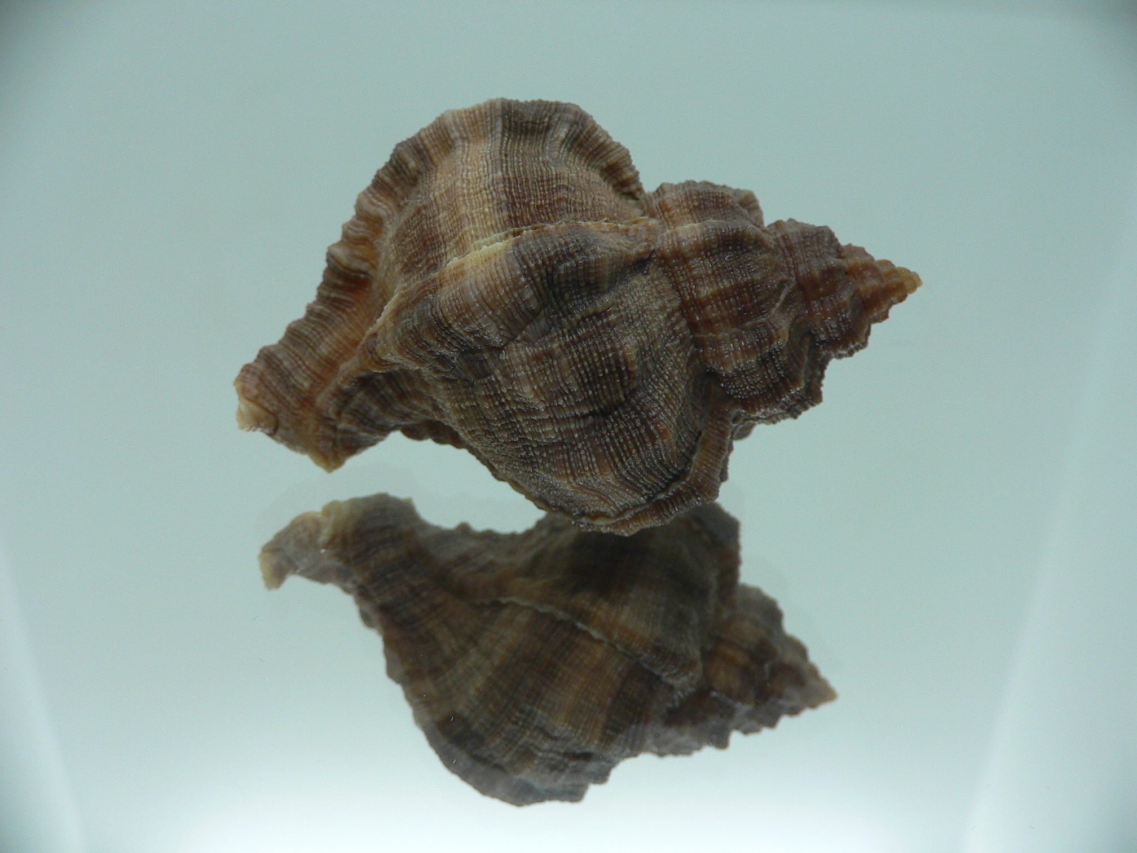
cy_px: 426
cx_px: 568
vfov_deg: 40.7
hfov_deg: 52.6
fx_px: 1150
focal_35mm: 35
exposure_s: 1/60
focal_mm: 4.6
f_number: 2.8
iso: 80
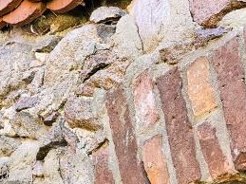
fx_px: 646
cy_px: 305
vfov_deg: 14.7
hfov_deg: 20.8
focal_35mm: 91
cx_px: 249
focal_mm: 6.3
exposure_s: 1/180
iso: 125
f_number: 1.7
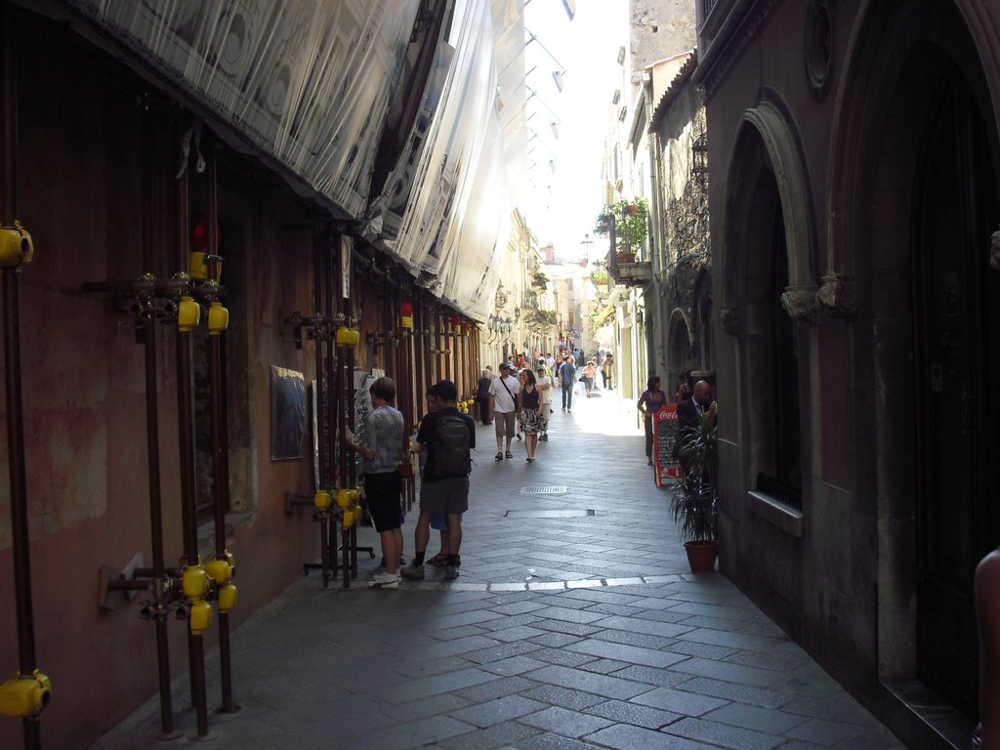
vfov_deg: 37.7
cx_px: 500
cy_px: 375
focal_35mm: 38
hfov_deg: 49.0
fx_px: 1098
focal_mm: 6.2
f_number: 2.8
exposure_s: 1/200
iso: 100
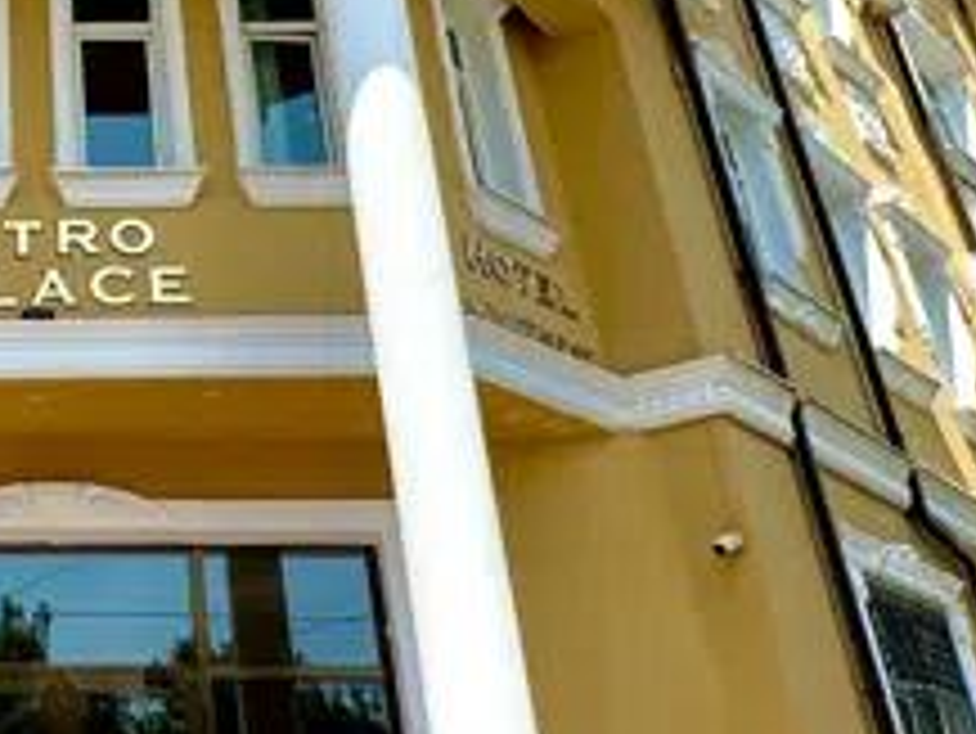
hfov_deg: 31.4
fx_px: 1552
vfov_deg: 25.9
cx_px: -74
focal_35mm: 55
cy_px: 108
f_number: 2.2
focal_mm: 2.22
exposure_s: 1/2146
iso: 50
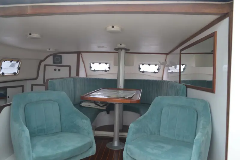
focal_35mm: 27
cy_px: 80
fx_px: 180
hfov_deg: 67.4
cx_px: 120
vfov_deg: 47.9
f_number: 5.6
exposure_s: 1/125
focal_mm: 18
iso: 250
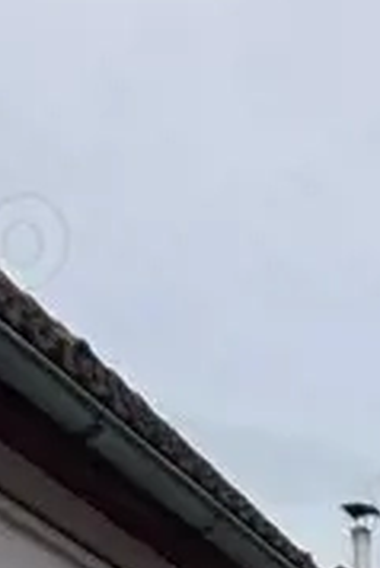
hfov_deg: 11.4
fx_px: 1722
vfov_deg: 13.3
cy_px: 1404
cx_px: 763
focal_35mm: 109
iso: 40
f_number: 2.2
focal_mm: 2.22
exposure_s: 1/633
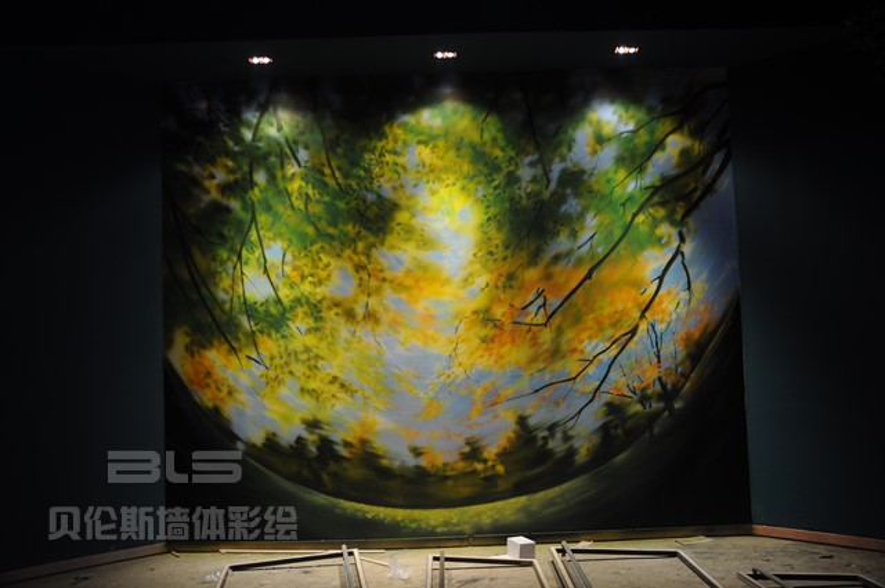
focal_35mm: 32
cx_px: 442
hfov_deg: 59.6
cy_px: 294
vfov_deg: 41.6
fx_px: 773
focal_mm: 21
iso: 320
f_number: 3.8
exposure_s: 1/13
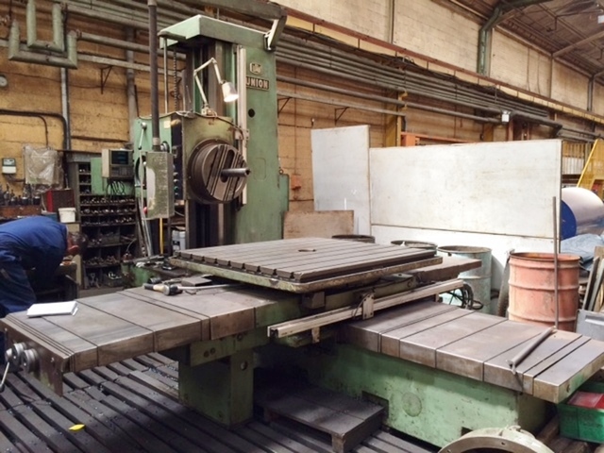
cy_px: 226
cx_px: 302
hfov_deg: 61.7
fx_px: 506
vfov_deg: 48.2
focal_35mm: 29
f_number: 2.2
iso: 50
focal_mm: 4.15
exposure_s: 1/30
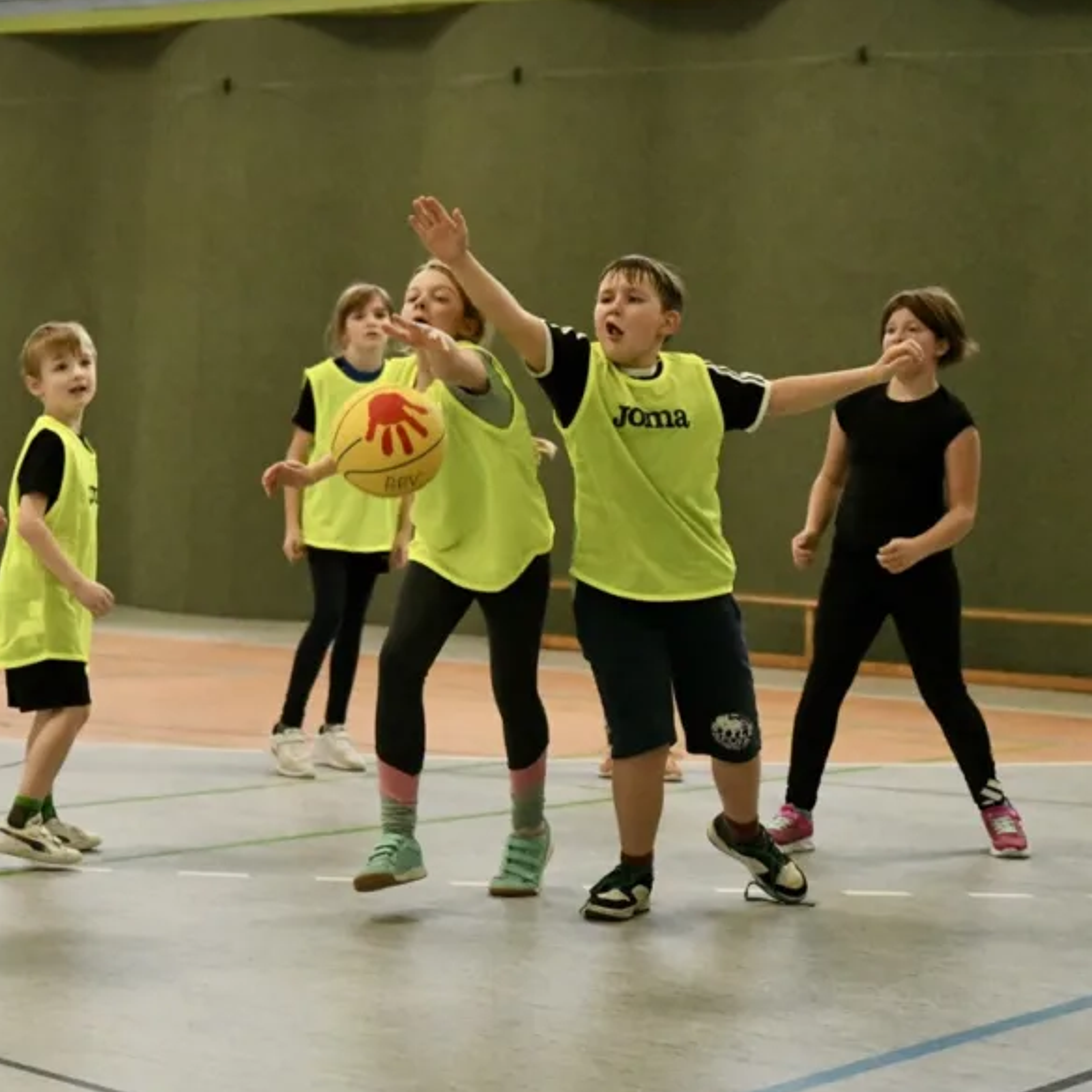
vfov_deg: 25.7
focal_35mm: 67
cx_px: 254
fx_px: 2391
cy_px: 516
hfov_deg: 25.4
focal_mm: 45
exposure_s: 1/1600
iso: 11400
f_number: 2.8
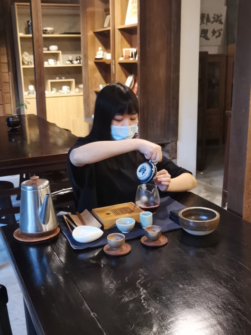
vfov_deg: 42.9
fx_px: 425
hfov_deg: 32.9
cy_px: 168
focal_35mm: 44
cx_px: 126
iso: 640
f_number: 1.8
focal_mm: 5.58
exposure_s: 1/30
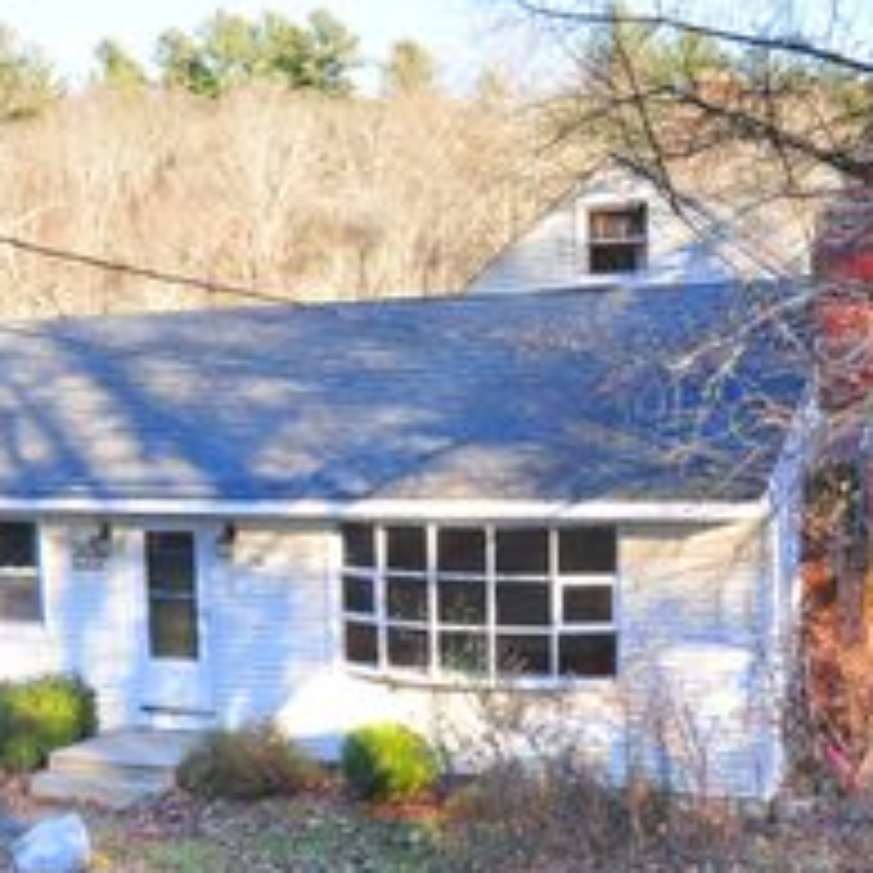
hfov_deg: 36.7
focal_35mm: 46
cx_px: 369
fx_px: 1313
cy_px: 558
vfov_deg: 36.5
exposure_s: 1/125
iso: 1000
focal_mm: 14
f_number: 8
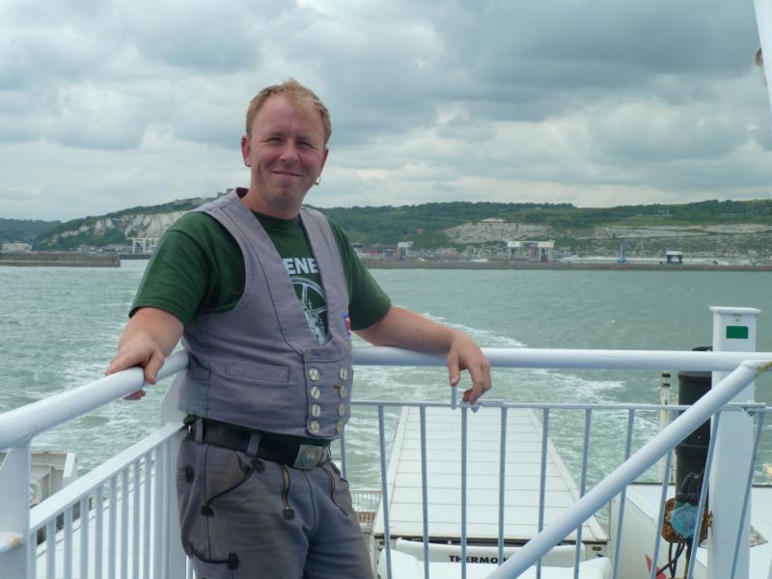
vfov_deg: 23.3
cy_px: 290
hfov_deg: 30.7
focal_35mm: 63
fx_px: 1405
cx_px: 386
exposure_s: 1/400
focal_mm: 10.3
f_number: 4.5
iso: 80
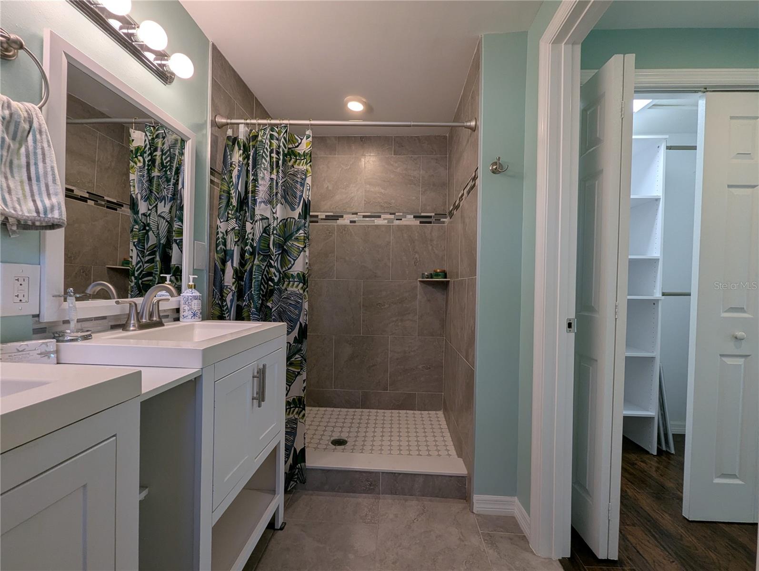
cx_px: 380
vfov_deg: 90.1
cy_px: 286
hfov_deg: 106.1
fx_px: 285
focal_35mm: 13
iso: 45
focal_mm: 1.95
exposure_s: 1/60
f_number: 2.2
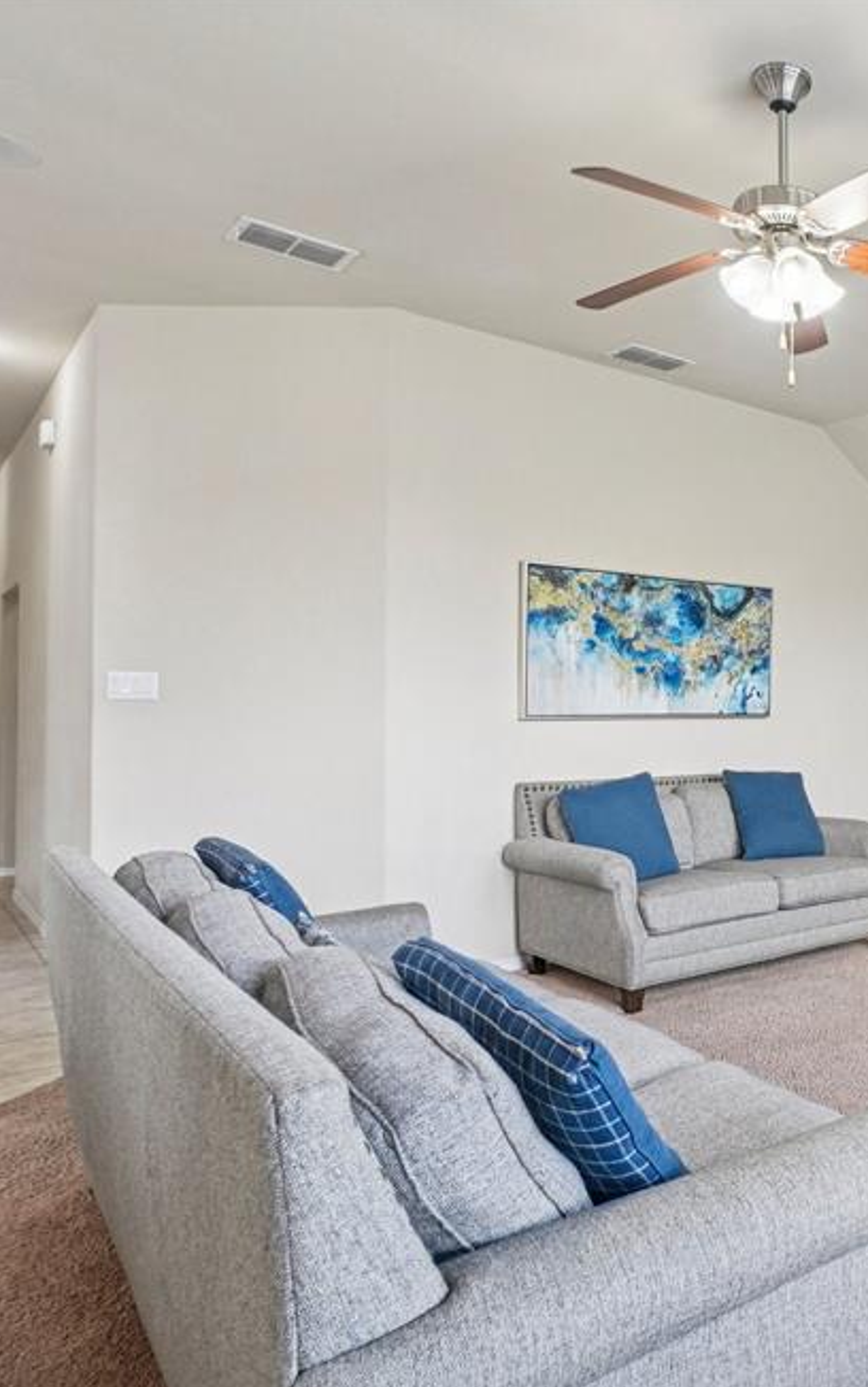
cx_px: 951
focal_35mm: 24
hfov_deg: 41.1
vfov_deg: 74.7
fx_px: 908
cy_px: 717
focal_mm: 10
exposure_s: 1/13
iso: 400
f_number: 8
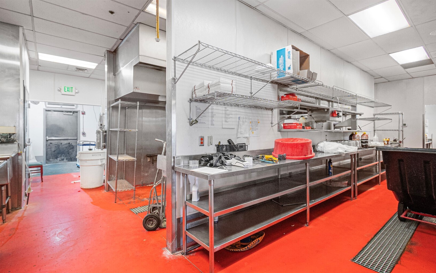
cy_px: 152
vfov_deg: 71.0
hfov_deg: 97.8
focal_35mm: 16
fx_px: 190
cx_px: 223
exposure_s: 1/8
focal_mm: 10
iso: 2000
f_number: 5.6
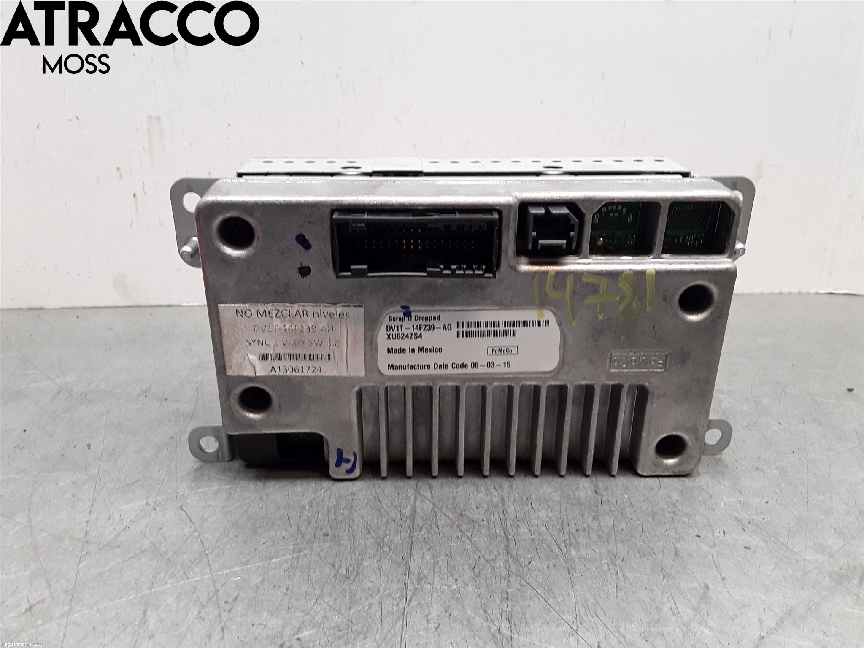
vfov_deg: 49.7
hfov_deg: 63.4
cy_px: 324
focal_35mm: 28
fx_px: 699
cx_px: 432
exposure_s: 1/50
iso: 50
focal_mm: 2.91
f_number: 1.9
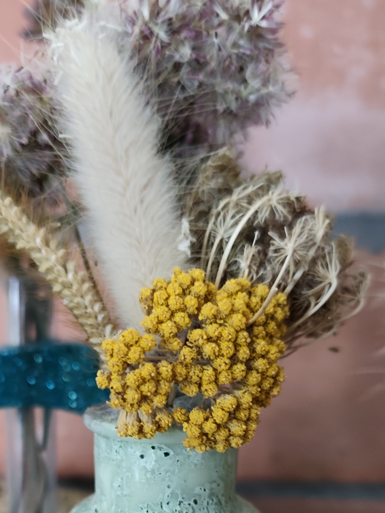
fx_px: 652
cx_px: 153
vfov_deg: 39.9
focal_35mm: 44
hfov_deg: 32.8
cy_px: 459
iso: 2500
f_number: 1.65
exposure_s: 1/25
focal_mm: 6.19
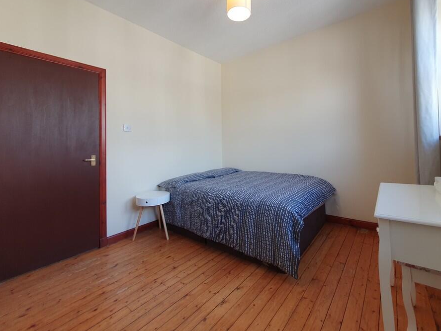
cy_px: 144
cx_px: 237
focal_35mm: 15
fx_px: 191
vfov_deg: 81.4
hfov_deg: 98.0
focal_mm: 1.8
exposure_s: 1/50
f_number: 2.2
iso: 50
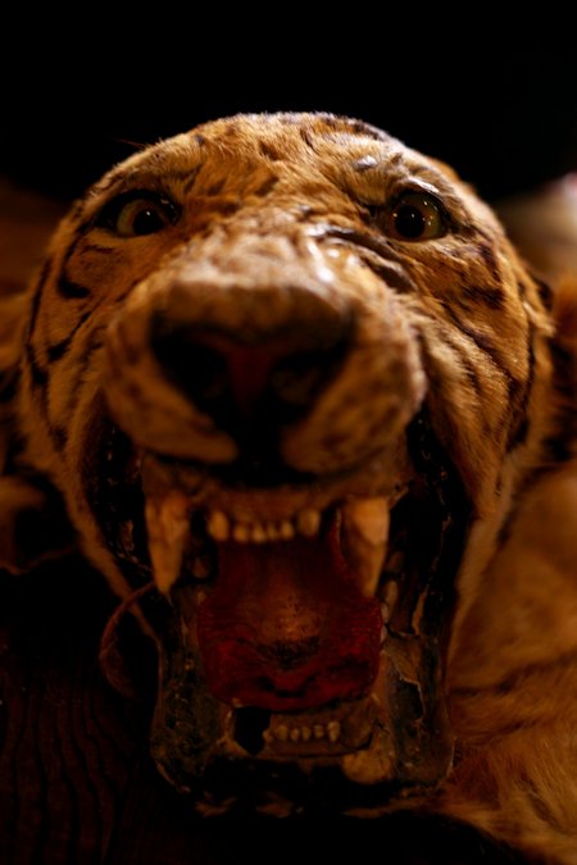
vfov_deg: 37.5
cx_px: 288
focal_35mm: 53
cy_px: 432
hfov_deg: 25.5
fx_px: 1274
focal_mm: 35
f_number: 1.4
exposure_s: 1/45
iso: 400
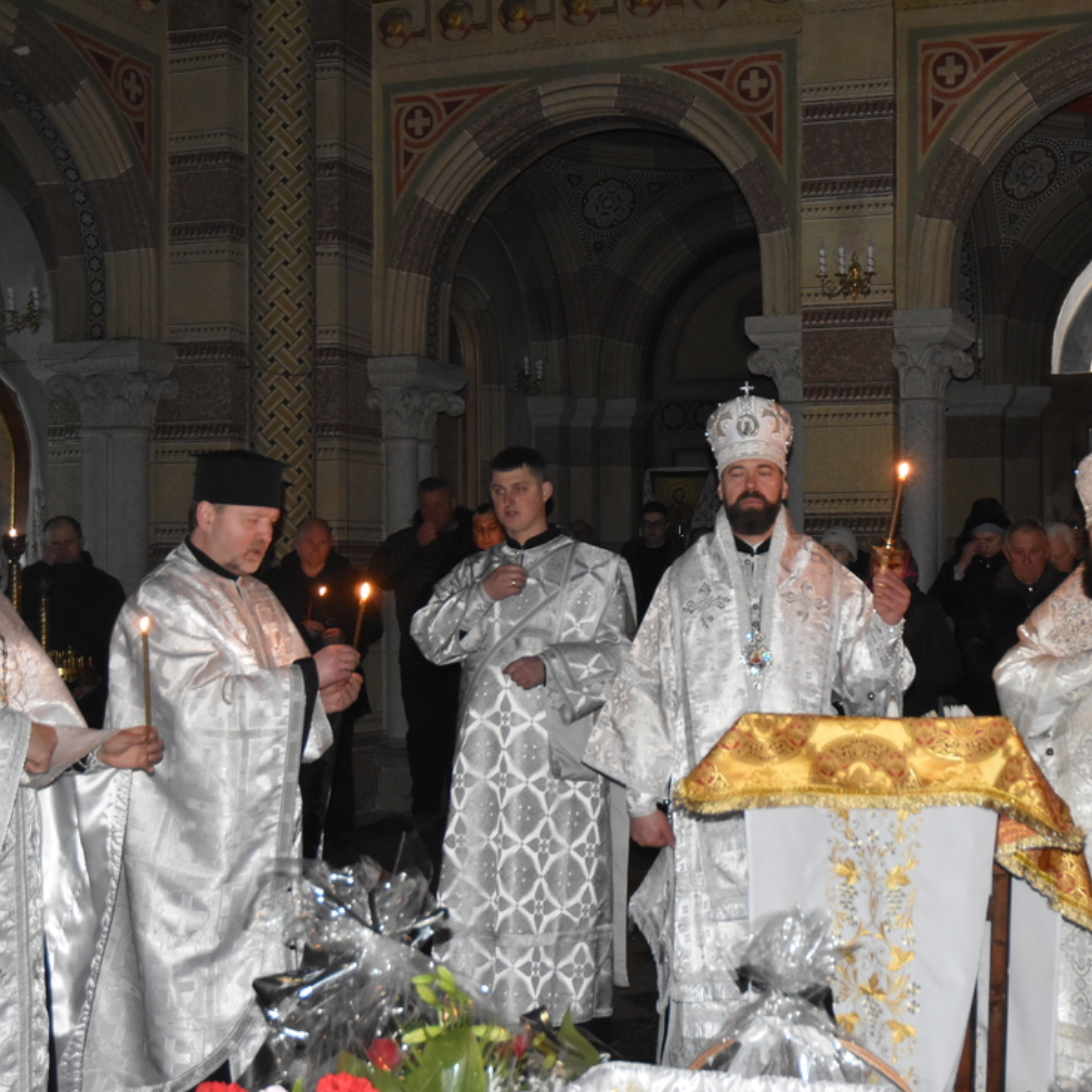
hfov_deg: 31.9
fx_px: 1879
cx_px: 798
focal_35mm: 53
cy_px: 545
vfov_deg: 32.4
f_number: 3.8
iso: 2200
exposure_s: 1/60
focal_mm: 27
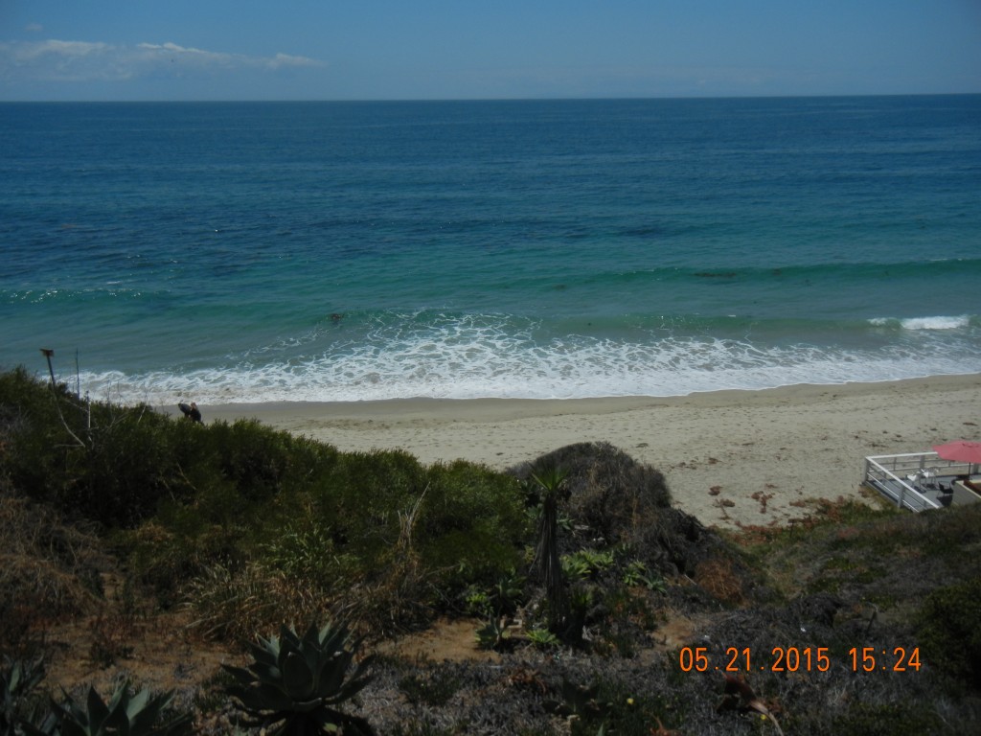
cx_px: 490
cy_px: 368
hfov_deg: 60.0
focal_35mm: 30
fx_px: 850
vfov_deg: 46.8
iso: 160
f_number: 7
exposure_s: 1/1389
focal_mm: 5.4
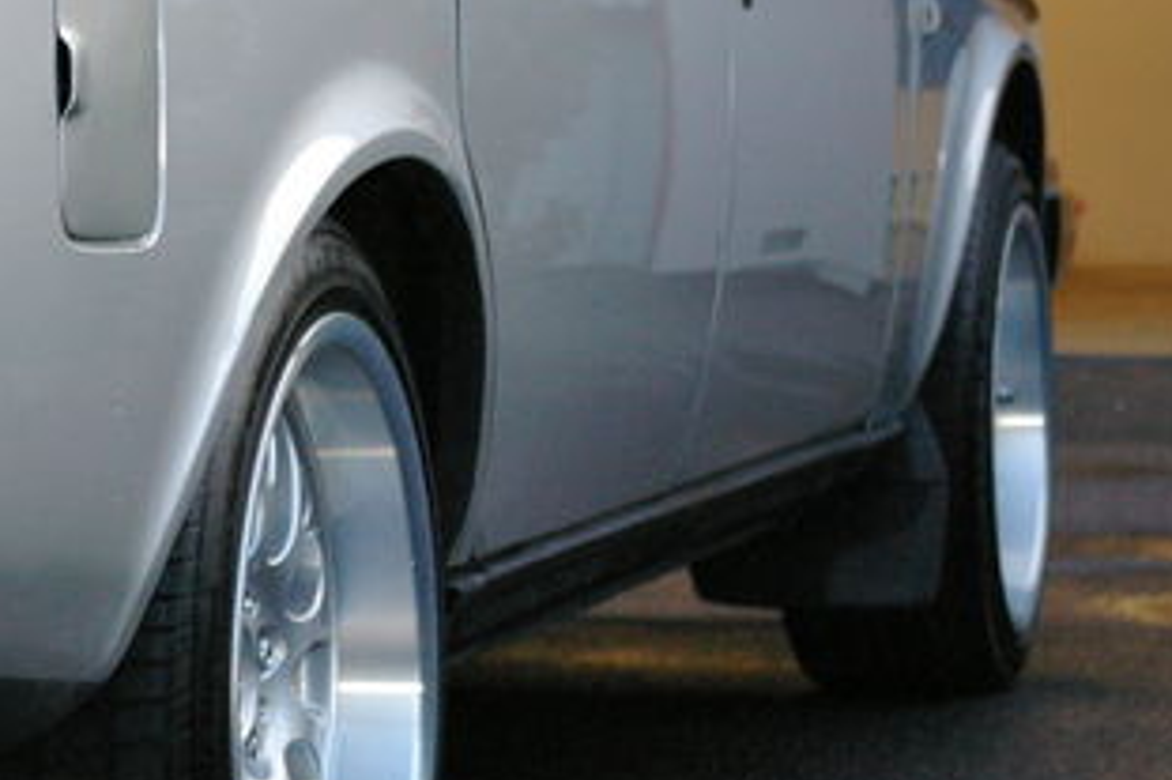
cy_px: 580
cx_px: -11
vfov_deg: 8.1
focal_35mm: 169
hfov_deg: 12.0
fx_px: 5499
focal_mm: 55
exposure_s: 1/90
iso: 1600
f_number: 5.6
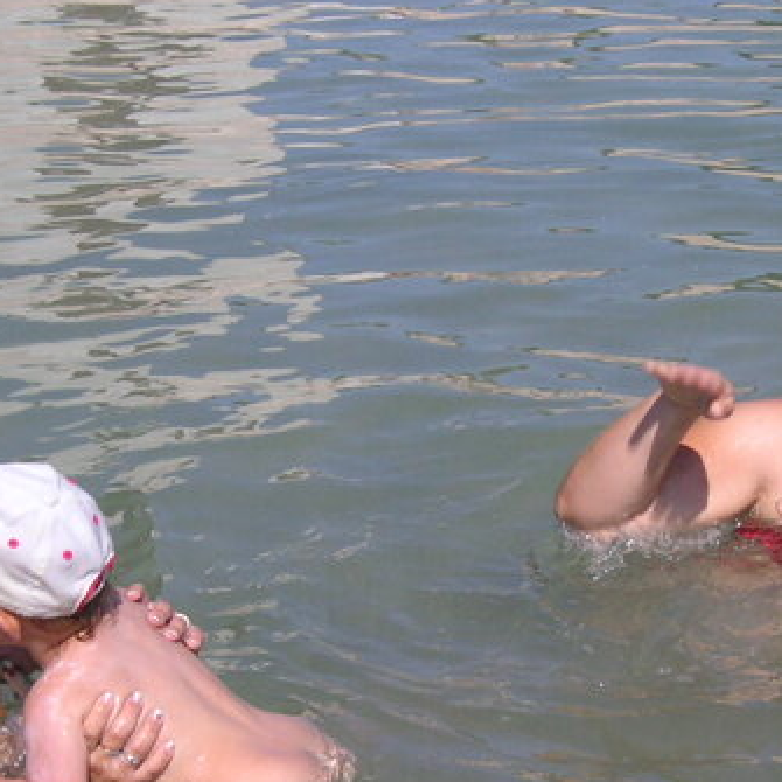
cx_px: 399
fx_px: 2479
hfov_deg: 17.9
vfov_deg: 17.9
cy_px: 539
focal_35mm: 97
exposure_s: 1/180
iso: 50
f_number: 8
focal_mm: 7.6
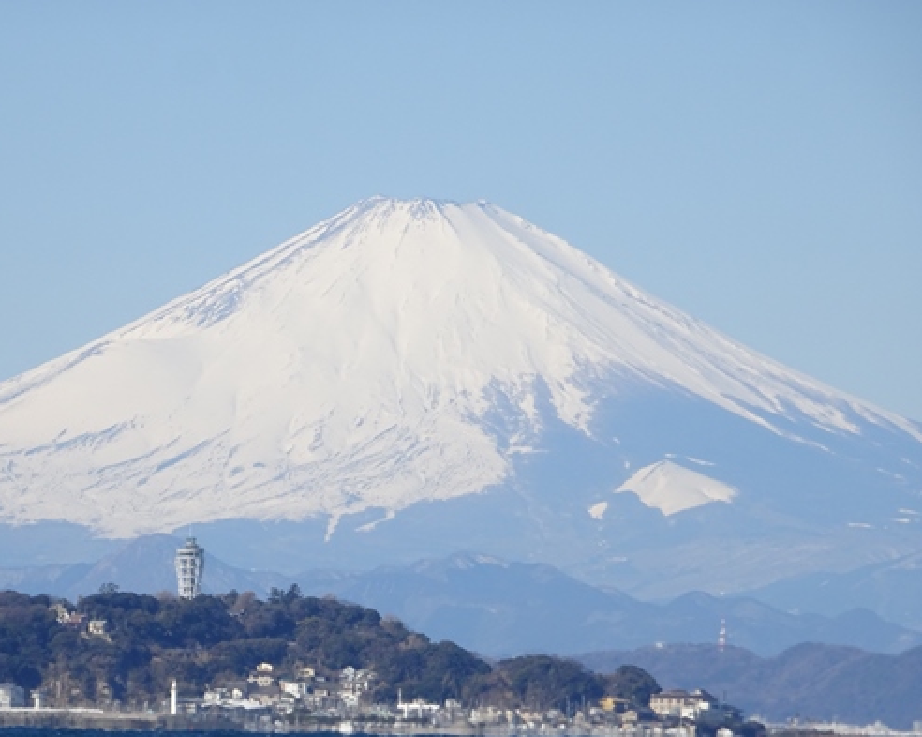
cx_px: 377
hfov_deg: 4.5
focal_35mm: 428
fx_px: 11672
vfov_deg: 3.6
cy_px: 445
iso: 80
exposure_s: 1/500
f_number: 6.3
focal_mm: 52.59
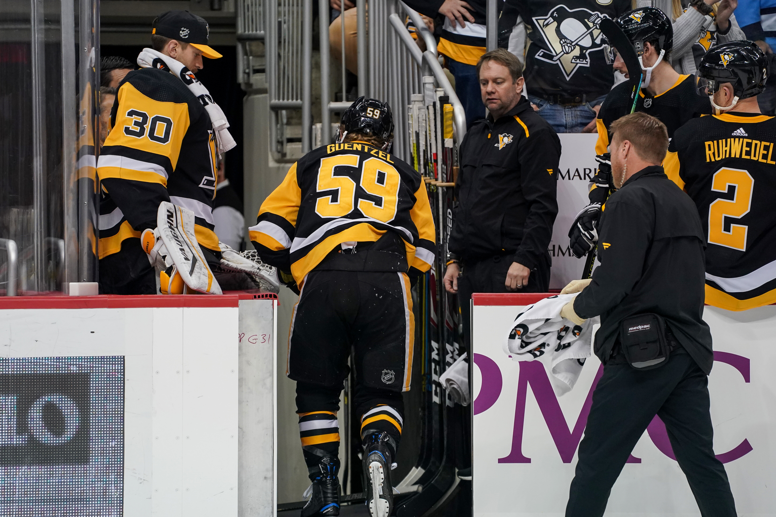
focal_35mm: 318
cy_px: 258
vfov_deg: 4.3
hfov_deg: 6.5
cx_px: 388
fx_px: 6854
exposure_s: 1/1000
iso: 2500
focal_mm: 318
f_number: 5.6
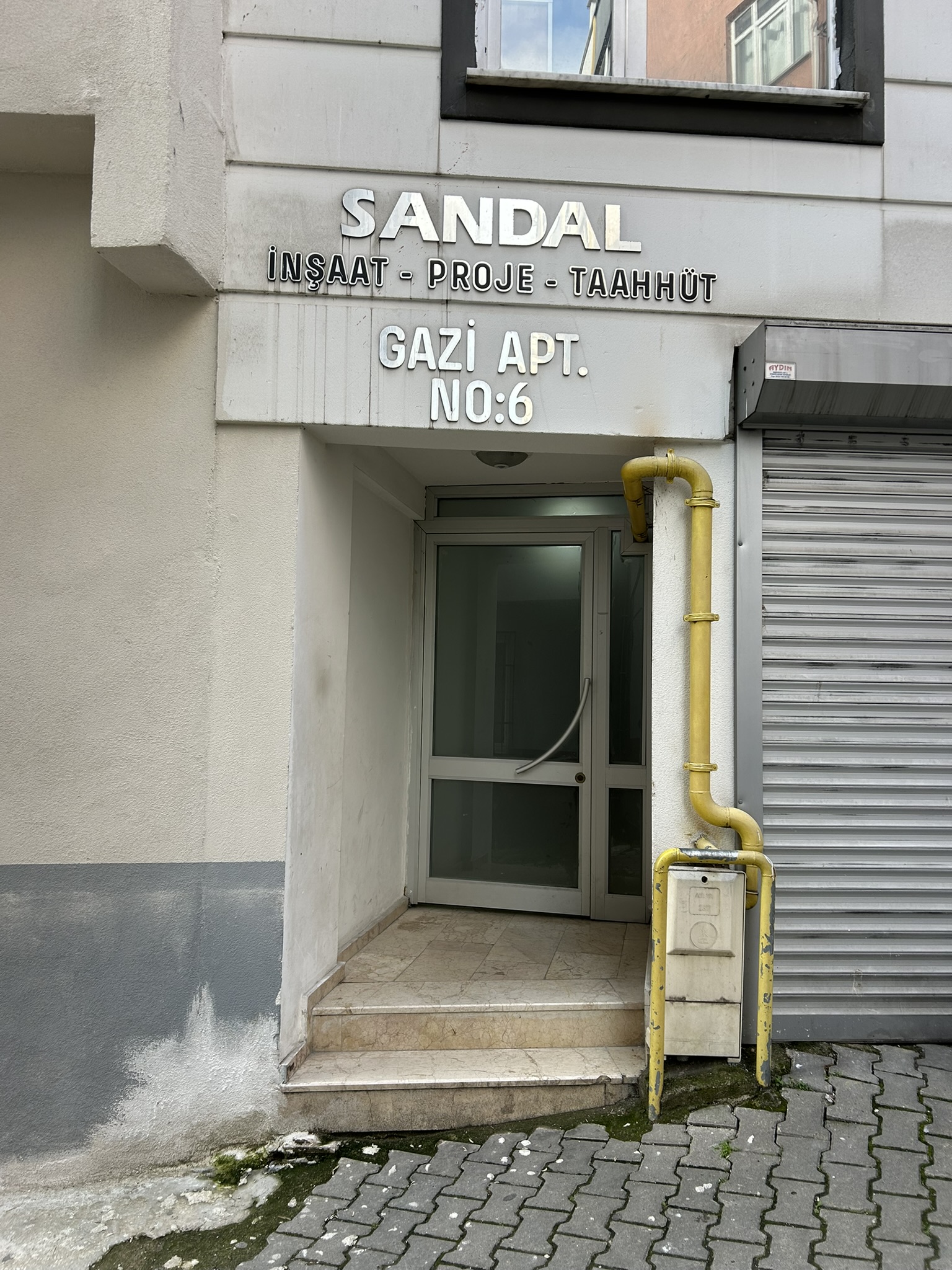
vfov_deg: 67.3
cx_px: 476
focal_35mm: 26
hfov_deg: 53.1
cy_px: 635
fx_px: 953
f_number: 1.5
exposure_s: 1/414
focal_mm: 5.7
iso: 50
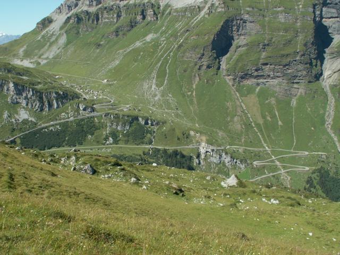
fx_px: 344
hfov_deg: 52.6
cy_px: 128
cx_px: 170
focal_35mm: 35
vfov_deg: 40.7
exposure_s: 1/200
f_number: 5.6
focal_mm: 5.86
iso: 50
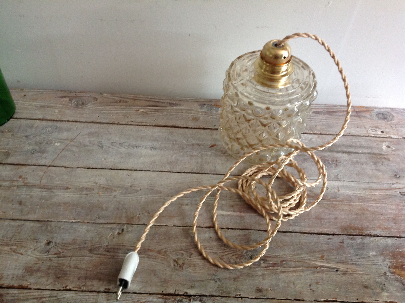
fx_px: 409
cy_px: 152
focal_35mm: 35
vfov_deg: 40.6
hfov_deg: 52.7
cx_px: 202
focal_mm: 4.28
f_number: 2.4
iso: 160
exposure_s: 1/15
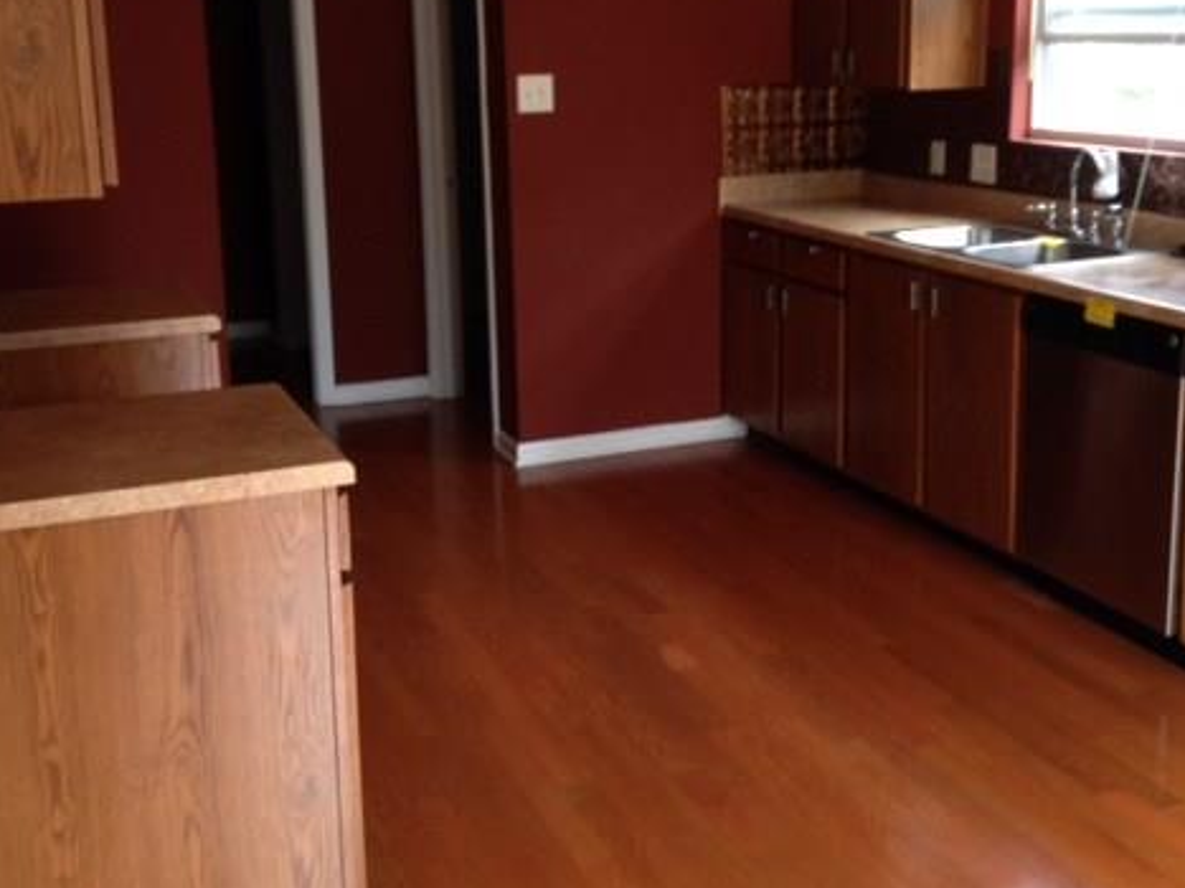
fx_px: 1643
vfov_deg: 30.1
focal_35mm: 48
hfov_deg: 39.6
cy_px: 330
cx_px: 667
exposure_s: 1/20
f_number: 2.4
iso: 64
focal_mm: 4.28
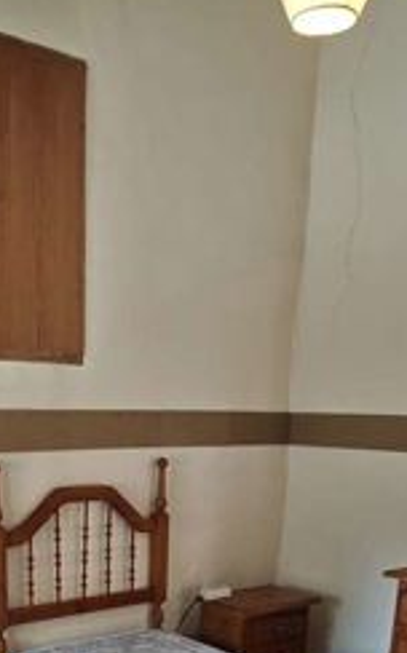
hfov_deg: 29.5
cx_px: 119
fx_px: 765
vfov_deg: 39.9
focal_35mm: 43
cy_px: 672
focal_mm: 2.16
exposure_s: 1/50
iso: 320
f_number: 2.2
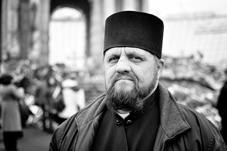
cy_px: 76
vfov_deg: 25.7
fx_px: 331
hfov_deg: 37.9
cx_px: 114
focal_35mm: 52
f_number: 1.8
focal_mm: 35
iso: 250
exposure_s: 1/1000
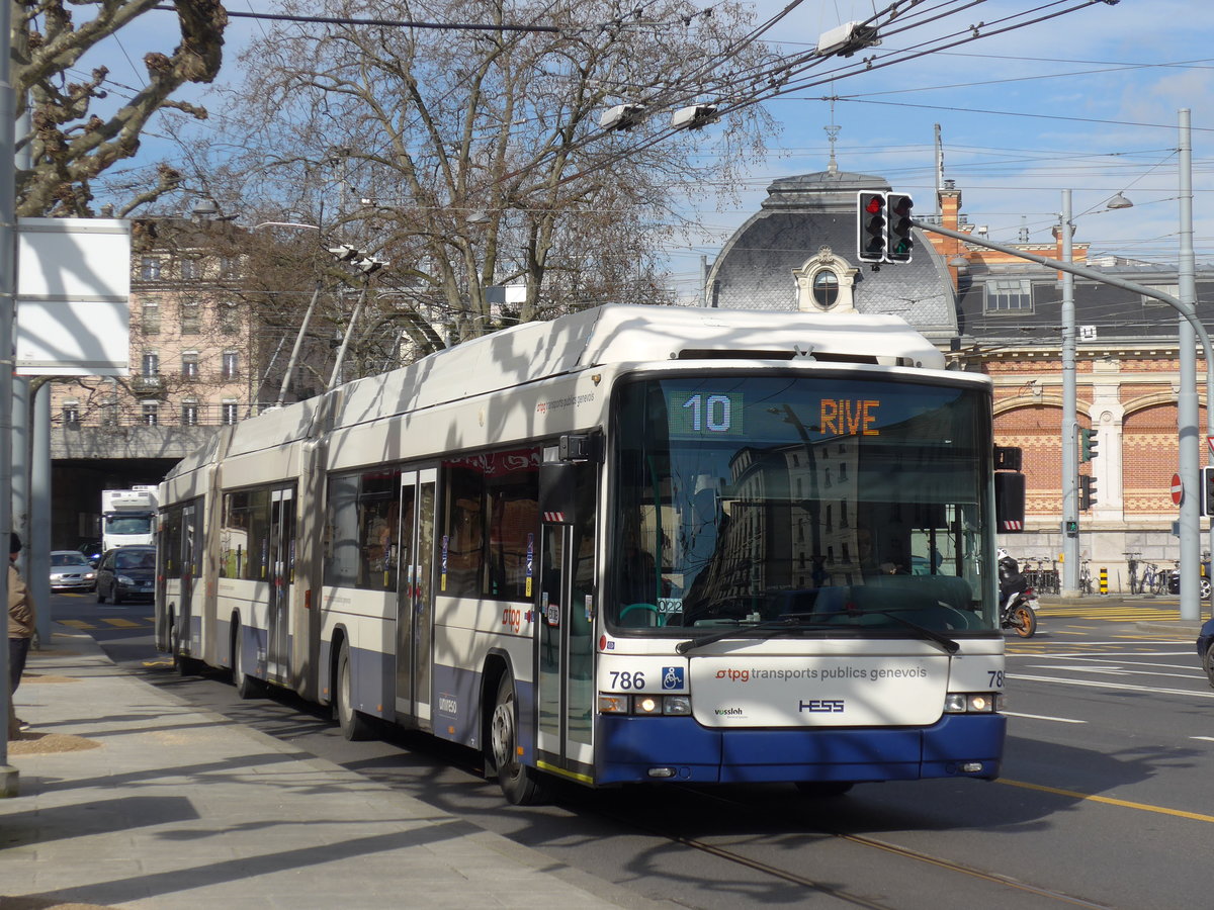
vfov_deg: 19.9
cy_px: 455
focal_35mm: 74
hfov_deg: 26.3
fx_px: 2595
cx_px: 607
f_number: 4.2
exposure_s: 1/800
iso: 80
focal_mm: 15
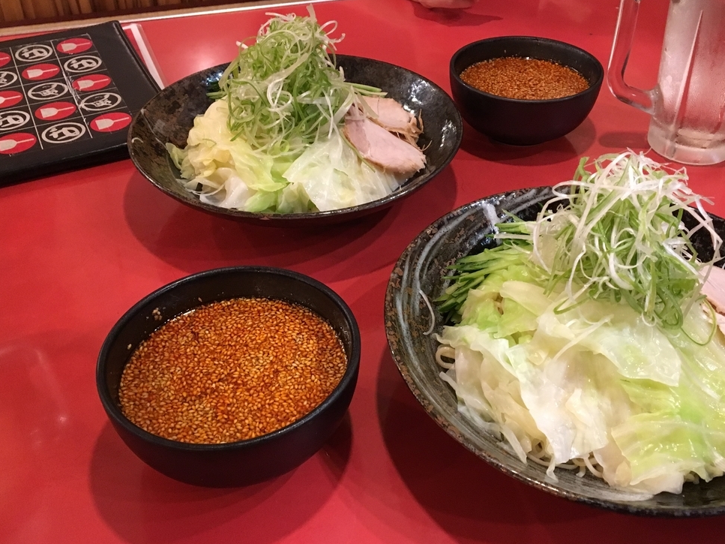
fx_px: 754
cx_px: 395
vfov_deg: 39.6
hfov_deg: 51.3
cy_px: 253
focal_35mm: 36
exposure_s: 1/30
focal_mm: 4.15
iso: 160
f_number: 2.2
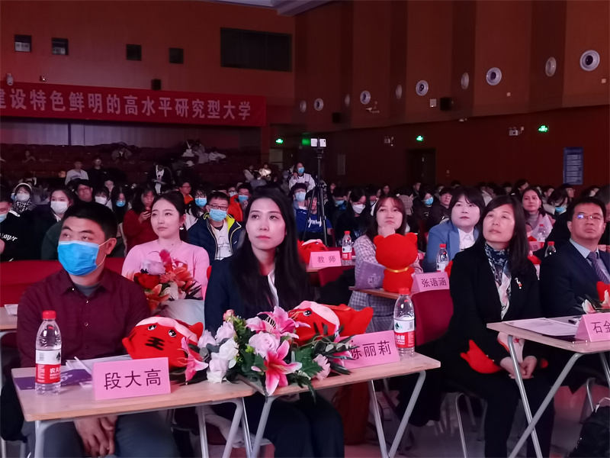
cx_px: 305
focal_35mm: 43
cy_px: 229
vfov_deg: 33.6
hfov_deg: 43.9
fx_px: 758
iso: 1250
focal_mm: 5.58
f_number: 1.8
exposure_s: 1/18
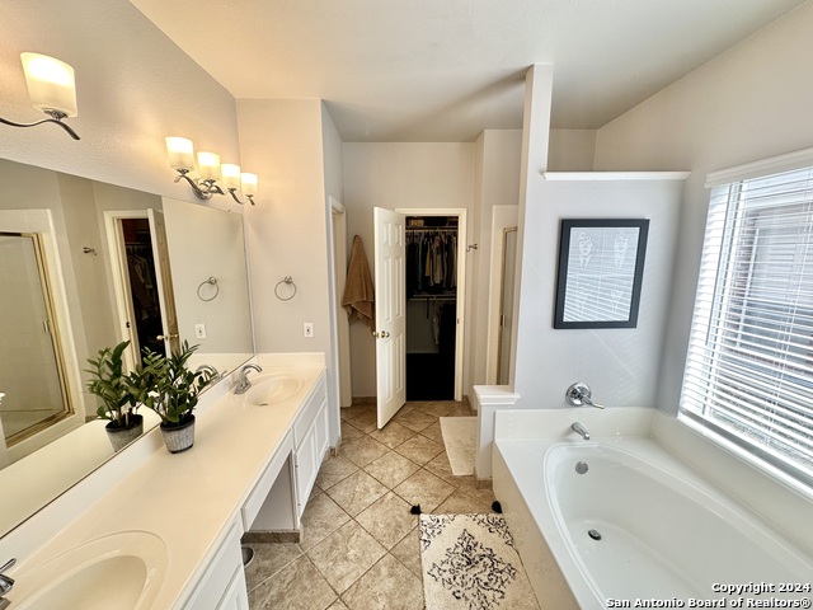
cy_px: 305
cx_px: 406
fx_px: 329
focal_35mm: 14
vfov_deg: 85.7
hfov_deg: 102.1
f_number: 2.2
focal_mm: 2.22
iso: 64
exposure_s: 1/120
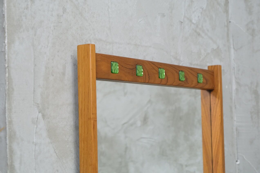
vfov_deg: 17.3
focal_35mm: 79
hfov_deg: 25.7
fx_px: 571
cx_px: 130
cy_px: 86
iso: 3200
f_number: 4
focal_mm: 52.4
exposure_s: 1/80
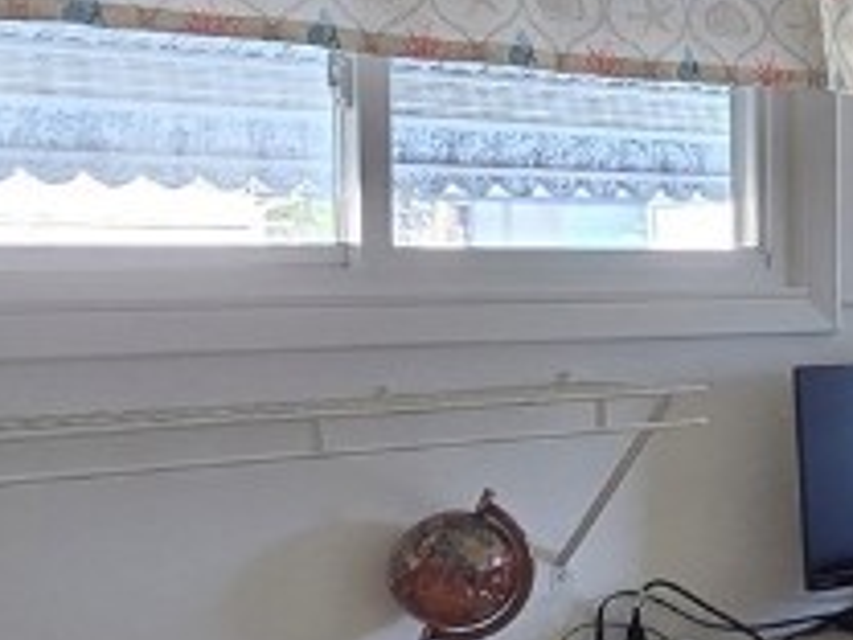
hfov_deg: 21.6
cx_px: 1468
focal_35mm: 64
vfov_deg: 22.9
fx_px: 1577
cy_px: 361
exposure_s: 1/60
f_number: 2.2
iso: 125
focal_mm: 2.2
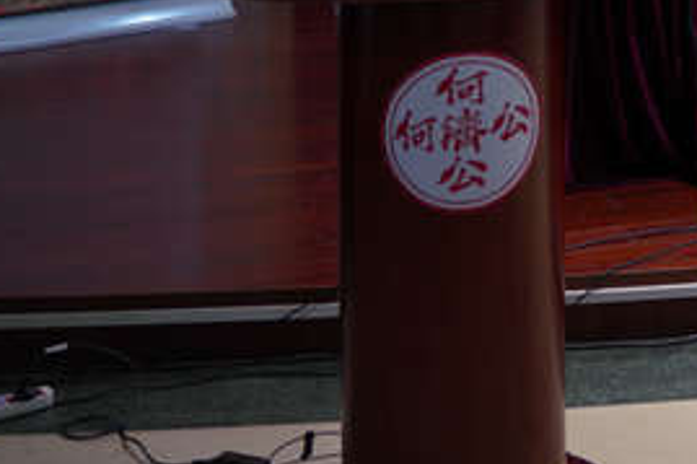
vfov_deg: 12.8
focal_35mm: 99
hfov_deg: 18.4
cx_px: 1029
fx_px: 1916
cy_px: -305
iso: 500
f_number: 2.8
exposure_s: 1/80
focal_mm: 28
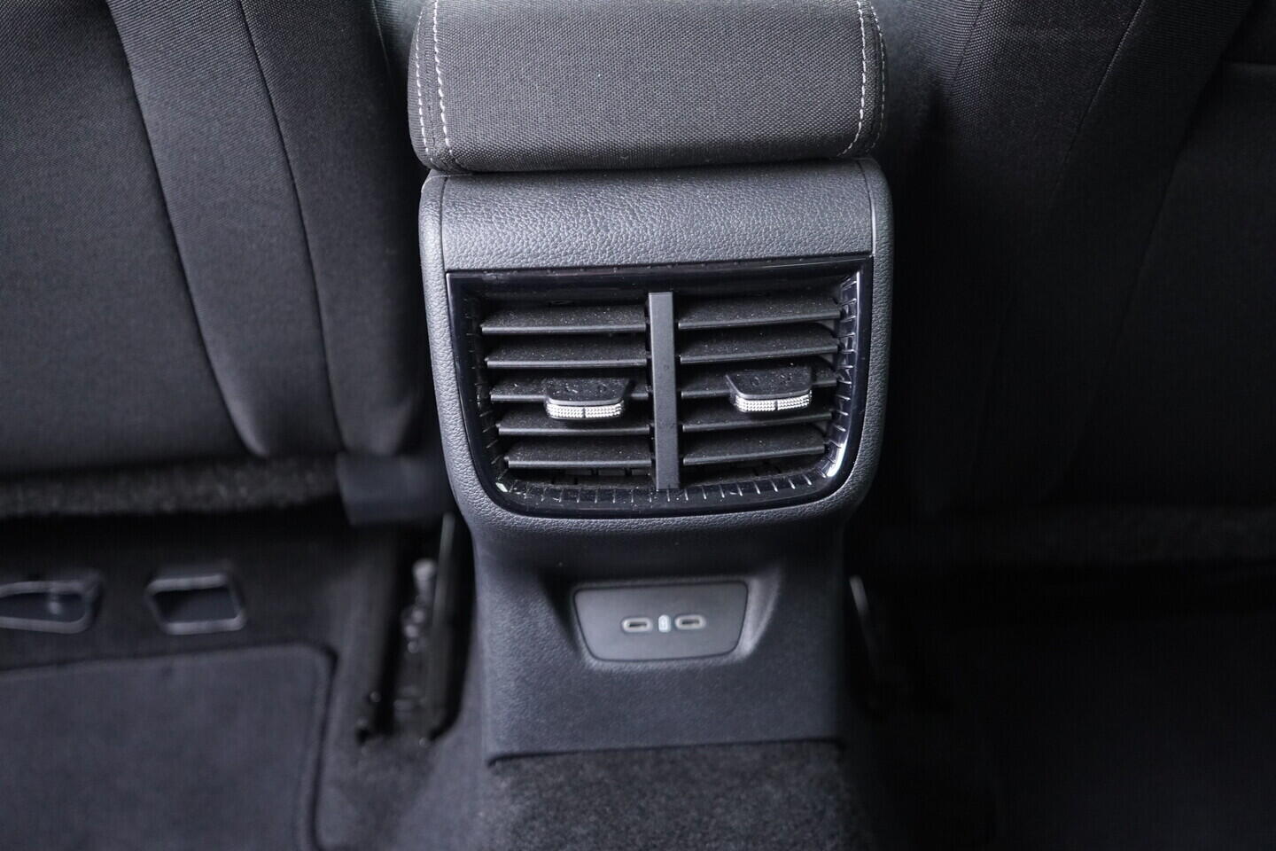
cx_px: 638
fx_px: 1276
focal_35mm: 36
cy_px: 426
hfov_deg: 53.1
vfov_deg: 36.9
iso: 2000
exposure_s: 1/40
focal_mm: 24
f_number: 2.8
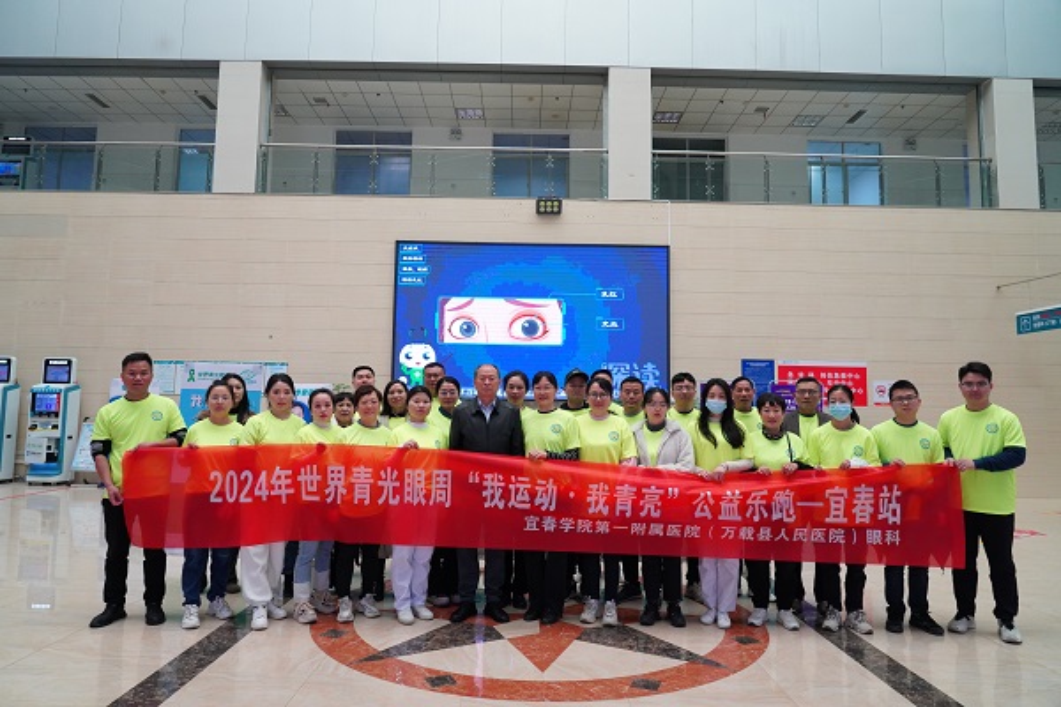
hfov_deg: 73.7
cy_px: 354
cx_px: 530
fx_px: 707
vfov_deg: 53.1
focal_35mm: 24
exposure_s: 1/200
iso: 3200
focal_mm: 24
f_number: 5.6
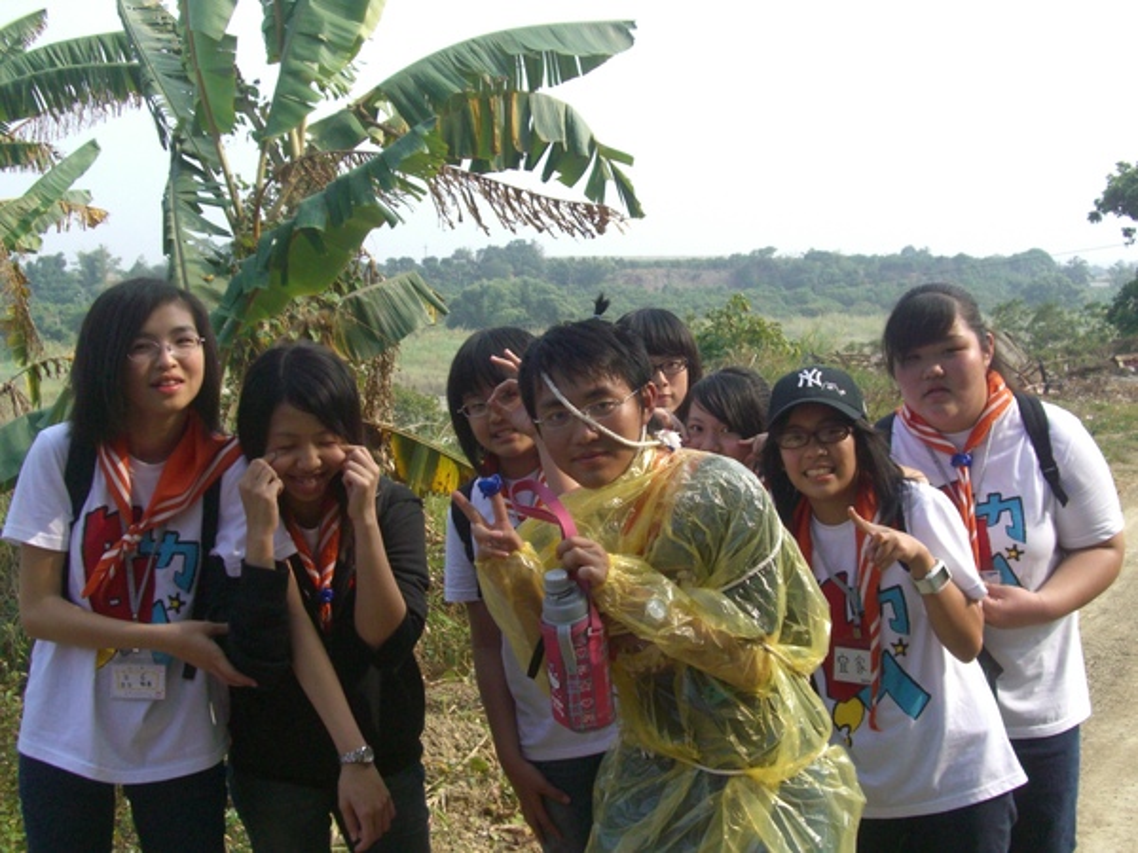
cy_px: 426
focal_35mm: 46
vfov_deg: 31.5
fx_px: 1512
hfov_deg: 41.2
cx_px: 569
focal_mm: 9.6
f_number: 6.2
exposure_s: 1/640
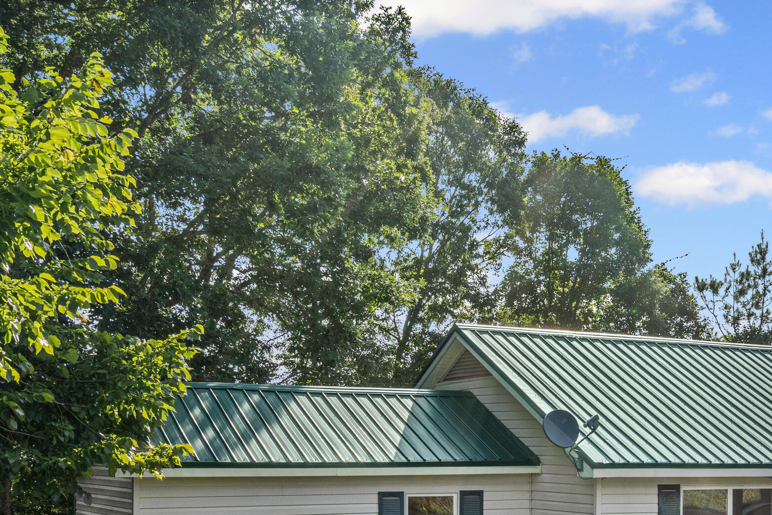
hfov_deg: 34.4
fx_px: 1201
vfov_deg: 23.5
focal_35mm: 56
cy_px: 471
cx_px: 635
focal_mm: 30
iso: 800
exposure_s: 1/500
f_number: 9.5
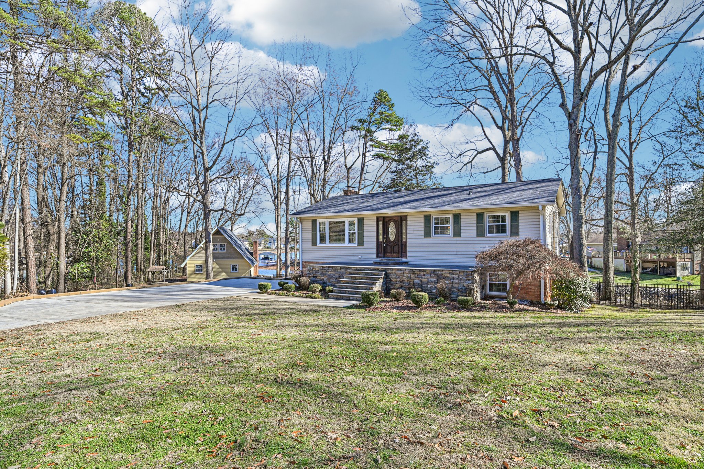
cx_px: 352
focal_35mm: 20
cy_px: 234
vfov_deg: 61.9
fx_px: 391
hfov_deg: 84.0
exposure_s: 1/250
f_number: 8
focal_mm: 20
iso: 100
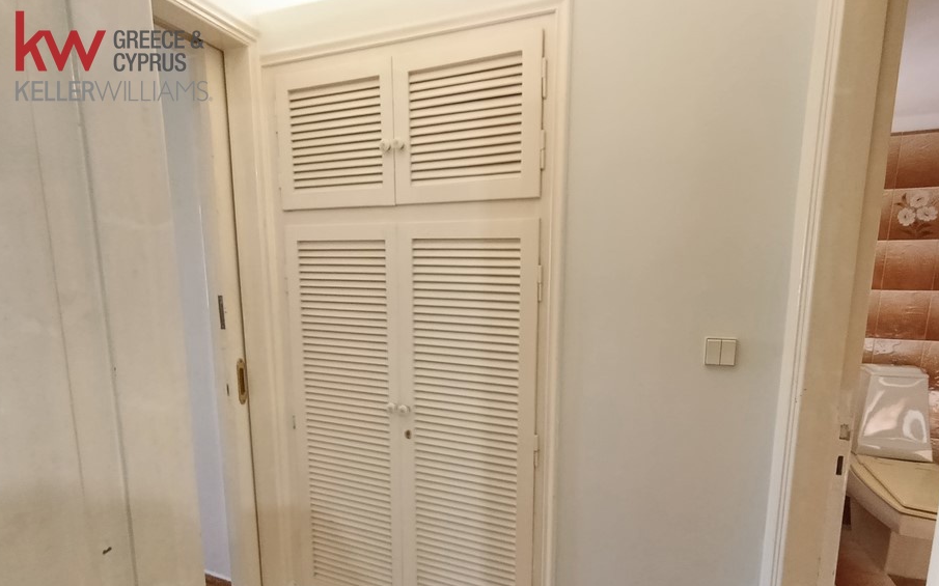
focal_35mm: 18
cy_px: 346
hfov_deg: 91.1
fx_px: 460
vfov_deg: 64.5
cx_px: 484
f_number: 2.2
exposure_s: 1/33.3
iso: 641
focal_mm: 1.65
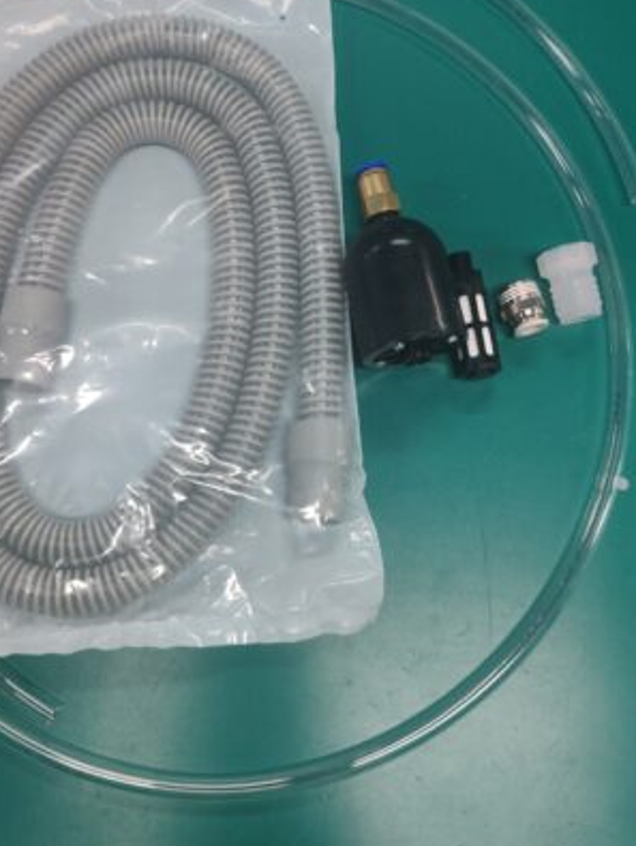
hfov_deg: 45.4
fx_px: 758
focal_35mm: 31
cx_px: 278
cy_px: 402
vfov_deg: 58.3
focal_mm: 5.52
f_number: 1.95
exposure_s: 1/100
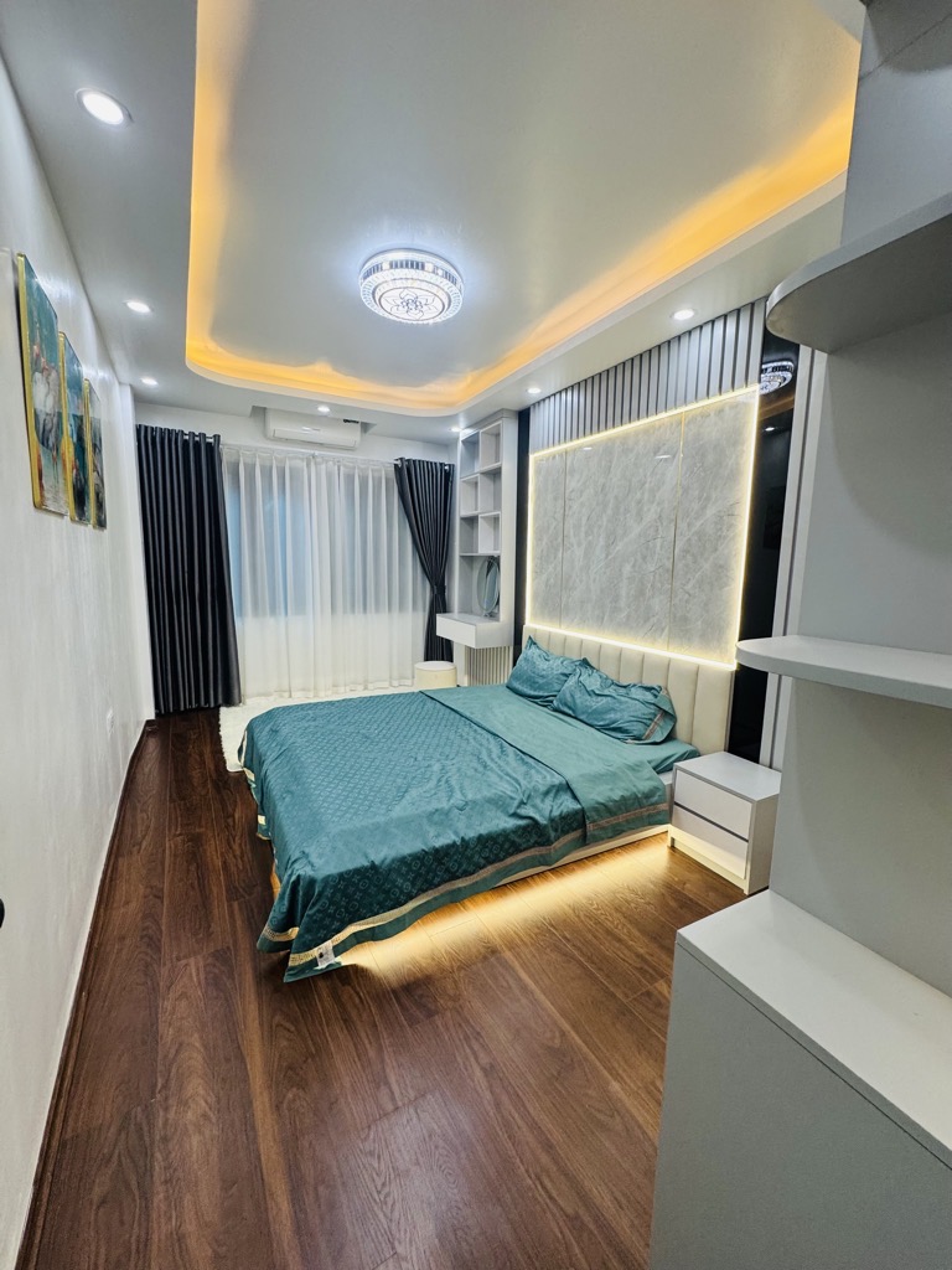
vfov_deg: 102.1
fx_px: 513
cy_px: 635
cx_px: 476
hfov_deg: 85.7
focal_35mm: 14
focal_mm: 2.22
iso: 160
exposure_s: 1/100
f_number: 2.2
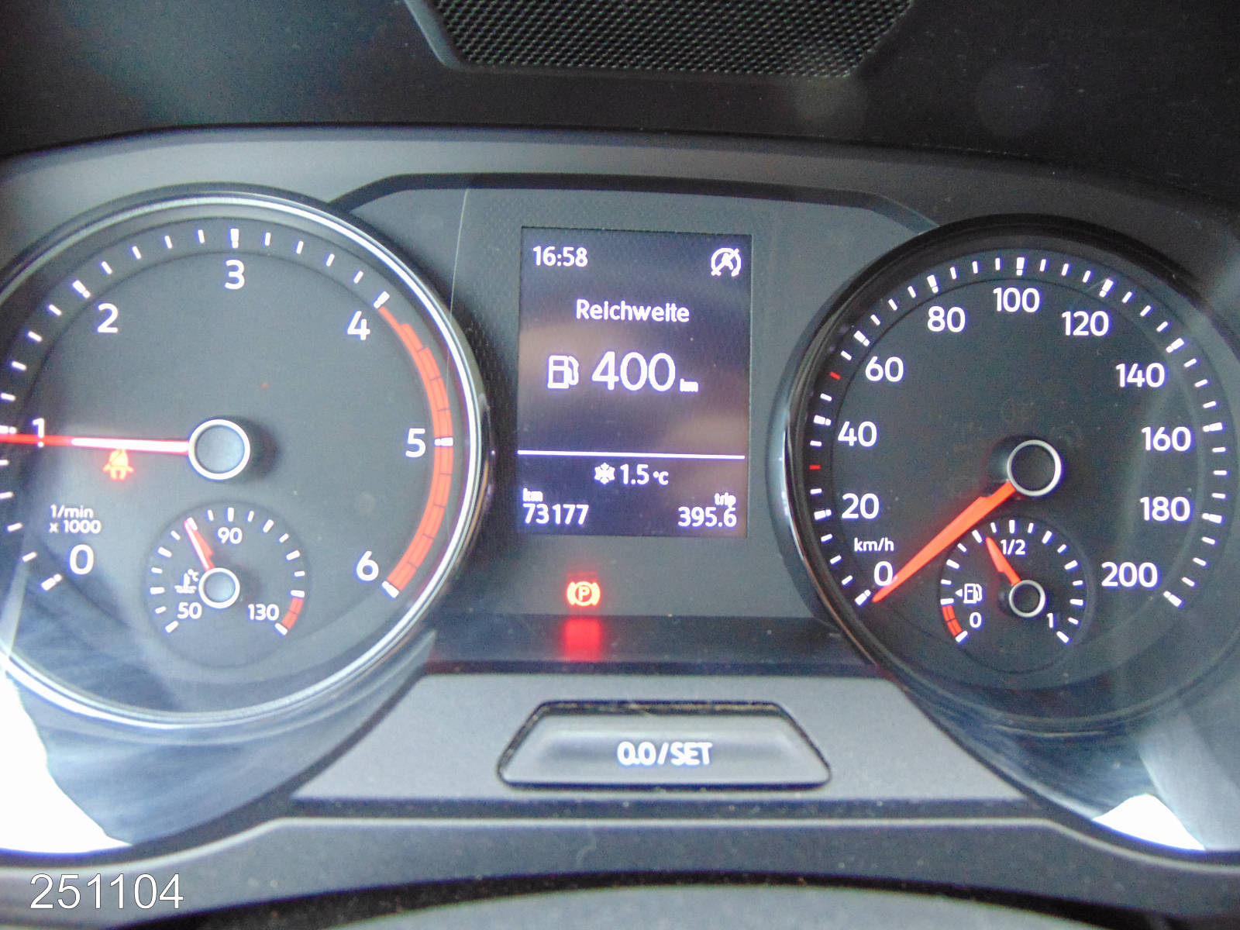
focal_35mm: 25
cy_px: 465
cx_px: 620
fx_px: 896
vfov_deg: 54.9
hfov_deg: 69.4
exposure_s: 1/25
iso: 400
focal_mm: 4.5
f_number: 3
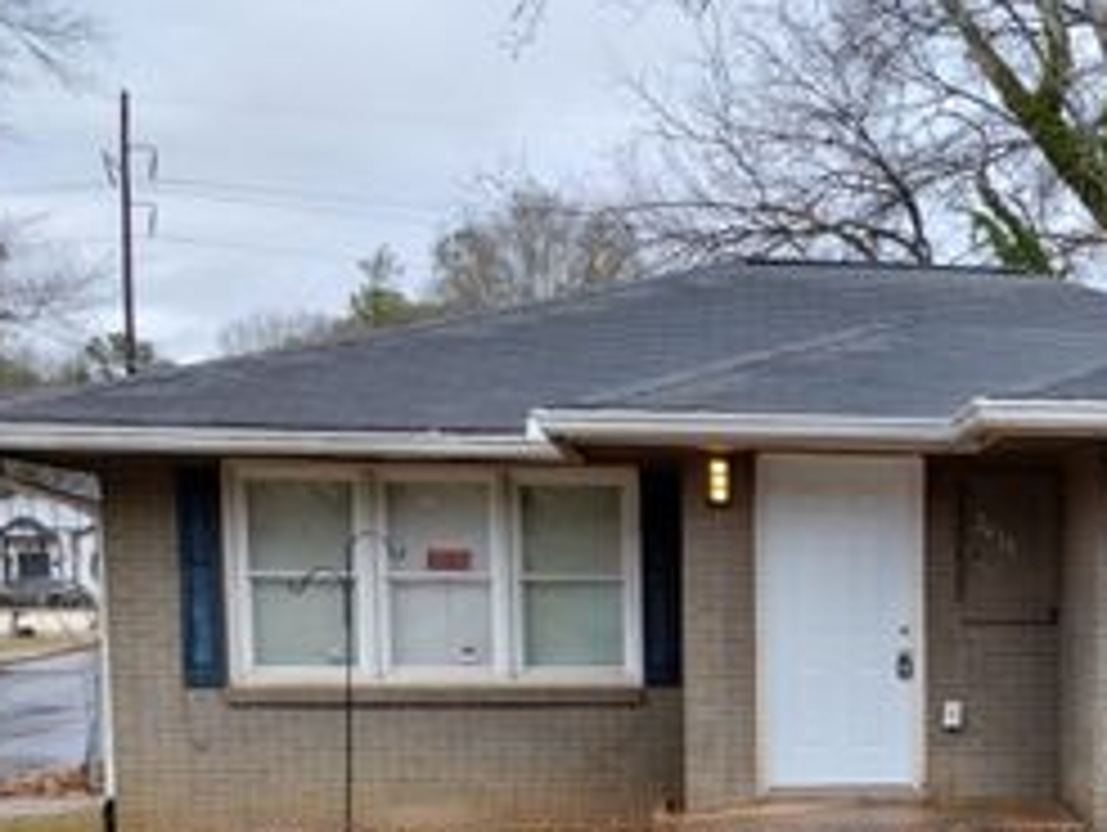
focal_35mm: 57
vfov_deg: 24.9
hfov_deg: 31.6
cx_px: 1066
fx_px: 1825
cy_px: 765
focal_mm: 4.27
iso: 100
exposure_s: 1/264
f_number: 1.8
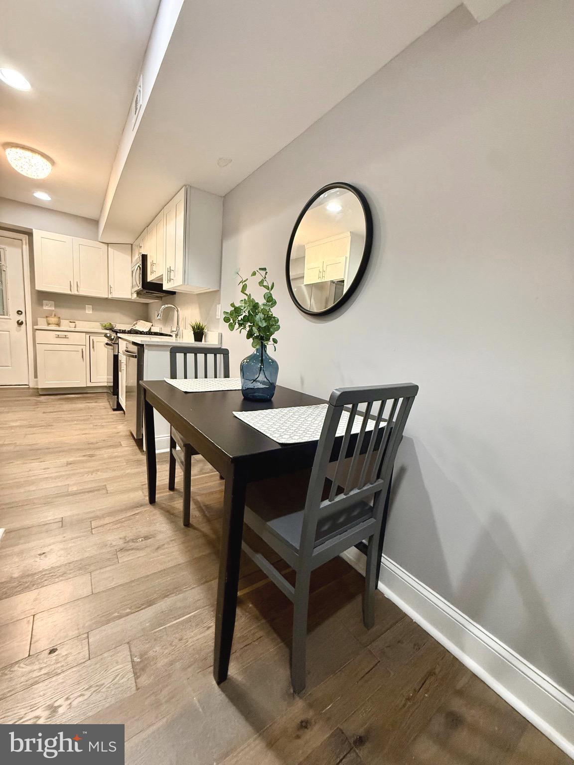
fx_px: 310
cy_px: 382
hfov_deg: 85.7
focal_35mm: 14
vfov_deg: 102.1
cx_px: 287
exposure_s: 1/60
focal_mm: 2.22
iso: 400
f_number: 2.2
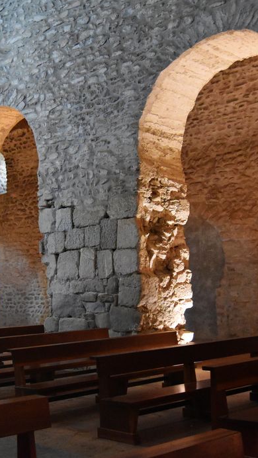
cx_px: 87
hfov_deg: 21.8
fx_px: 666
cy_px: 229
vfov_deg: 38.0
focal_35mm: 55
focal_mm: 23
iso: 6400
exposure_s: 1/60
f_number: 3.8
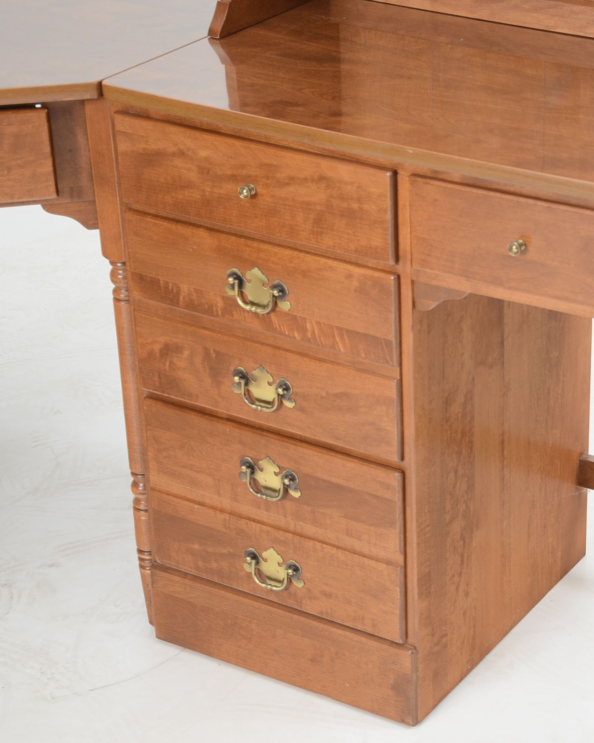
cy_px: 369
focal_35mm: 90
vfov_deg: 21.3
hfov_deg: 16.9
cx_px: 517
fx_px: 1978
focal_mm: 42
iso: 160
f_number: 4.8
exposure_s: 1/60
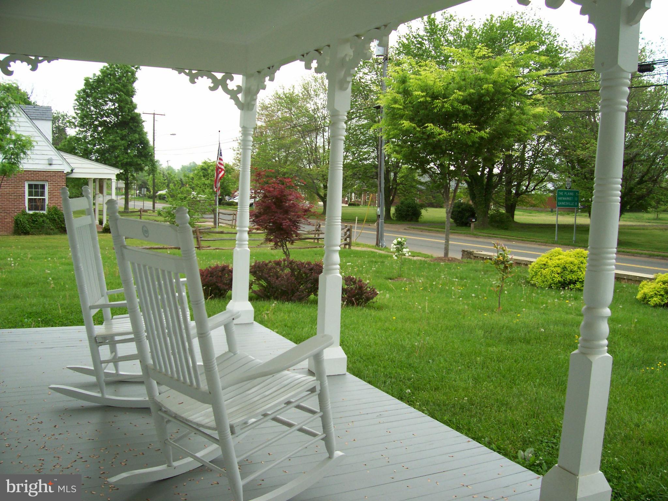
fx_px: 656
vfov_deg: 41.8
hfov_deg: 54.0
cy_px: 250
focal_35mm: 34
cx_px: 334
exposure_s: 1/297
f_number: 2.7
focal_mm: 5.6
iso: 80
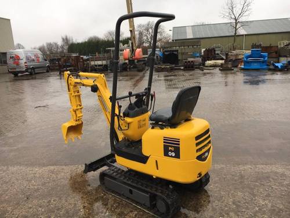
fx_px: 243
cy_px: 109
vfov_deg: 48.2
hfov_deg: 61.7
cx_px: 145
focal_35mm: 29
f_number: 2.2
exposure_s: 1/100
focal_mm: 4.15
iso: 25
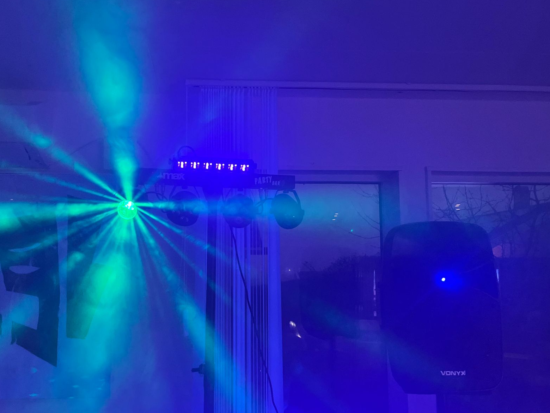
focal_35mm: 32
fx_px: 508
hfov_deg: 56.6
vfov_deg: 44.1
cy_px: 221
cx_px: 236
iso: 500
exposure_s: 1/33
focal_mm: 5.1
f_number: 1.6
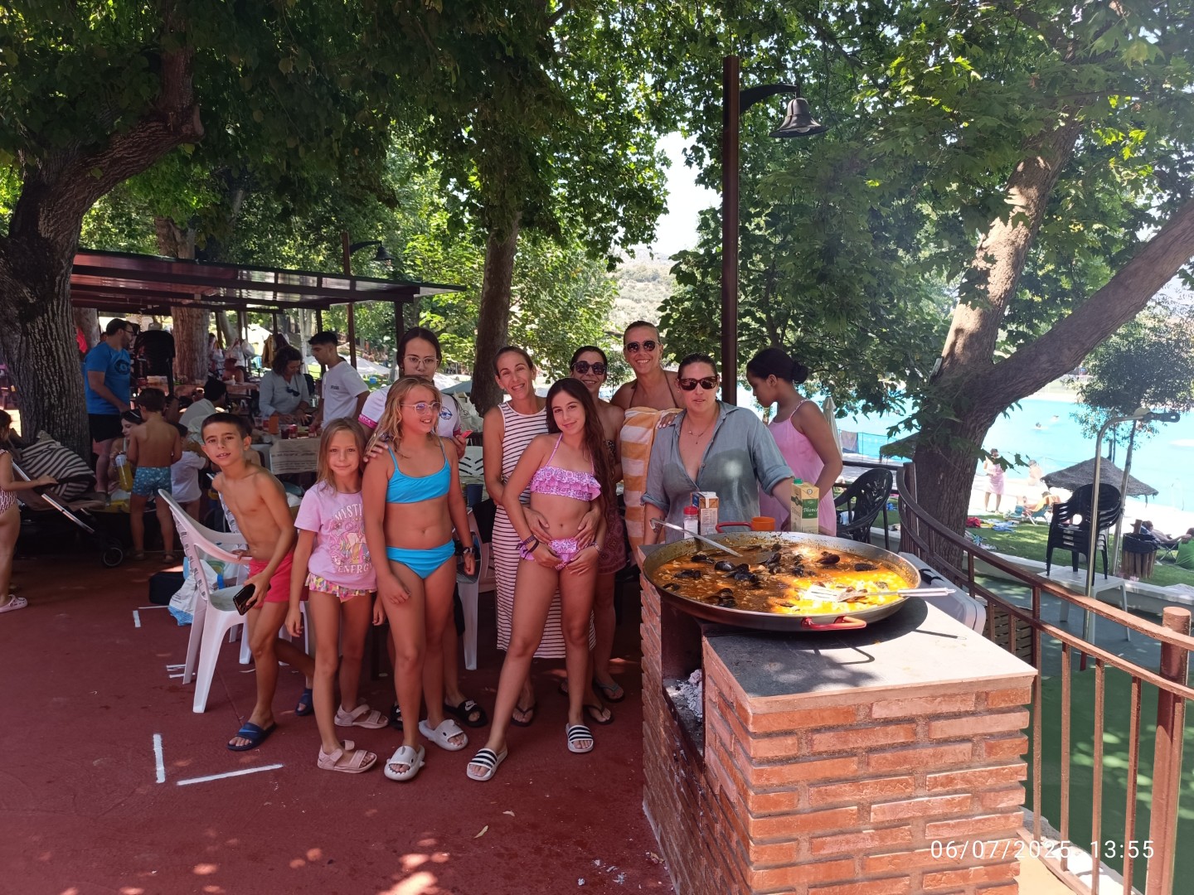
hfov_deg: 71.6
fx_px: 828
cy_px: 448
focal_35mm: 24
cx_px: 597
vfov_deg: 56.8
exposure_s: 1/100
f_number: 1.65
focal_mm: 6.14
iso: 54
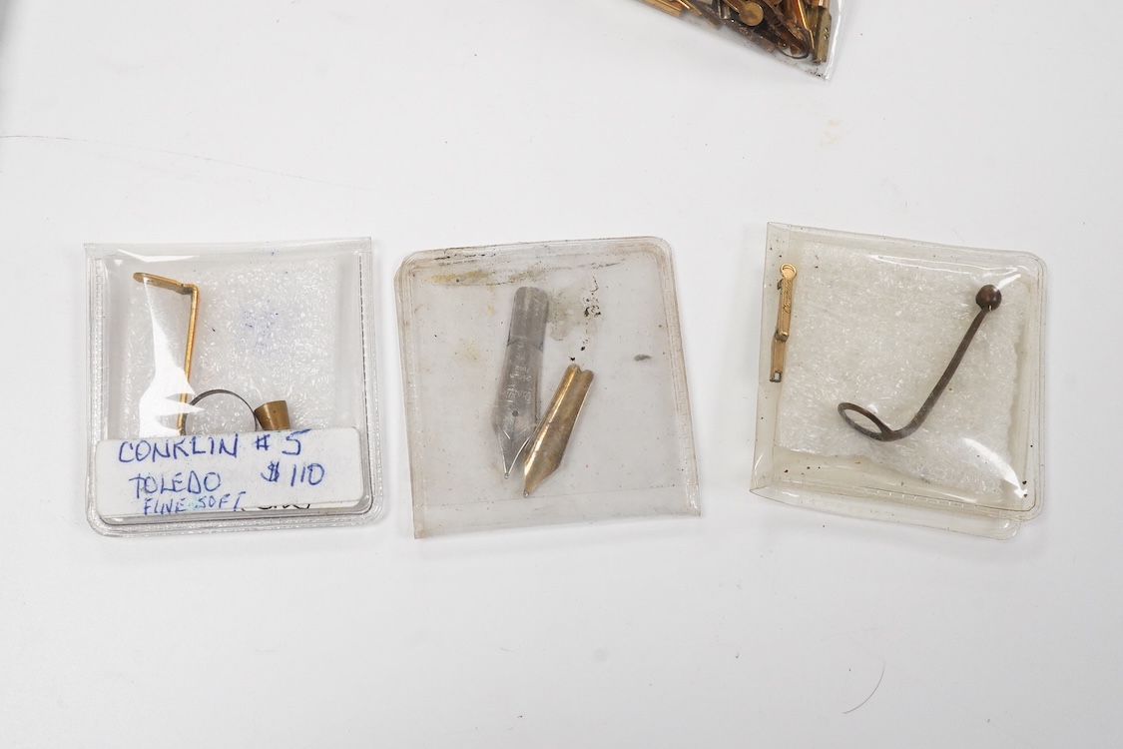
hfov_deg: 43.6
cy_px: 374
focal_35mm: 45
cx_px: 562
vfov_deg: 29.9
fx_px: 1404
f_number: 16
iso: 2500
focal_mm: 30
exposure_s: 1/100
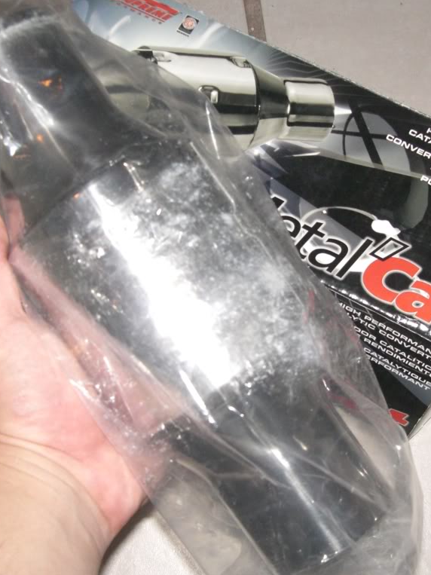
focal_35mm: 51
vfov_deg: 37.5
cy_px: 288
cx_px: 194
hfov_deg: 28.5
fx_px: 847
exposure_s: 1/60
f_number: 3.1
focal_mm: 6.3
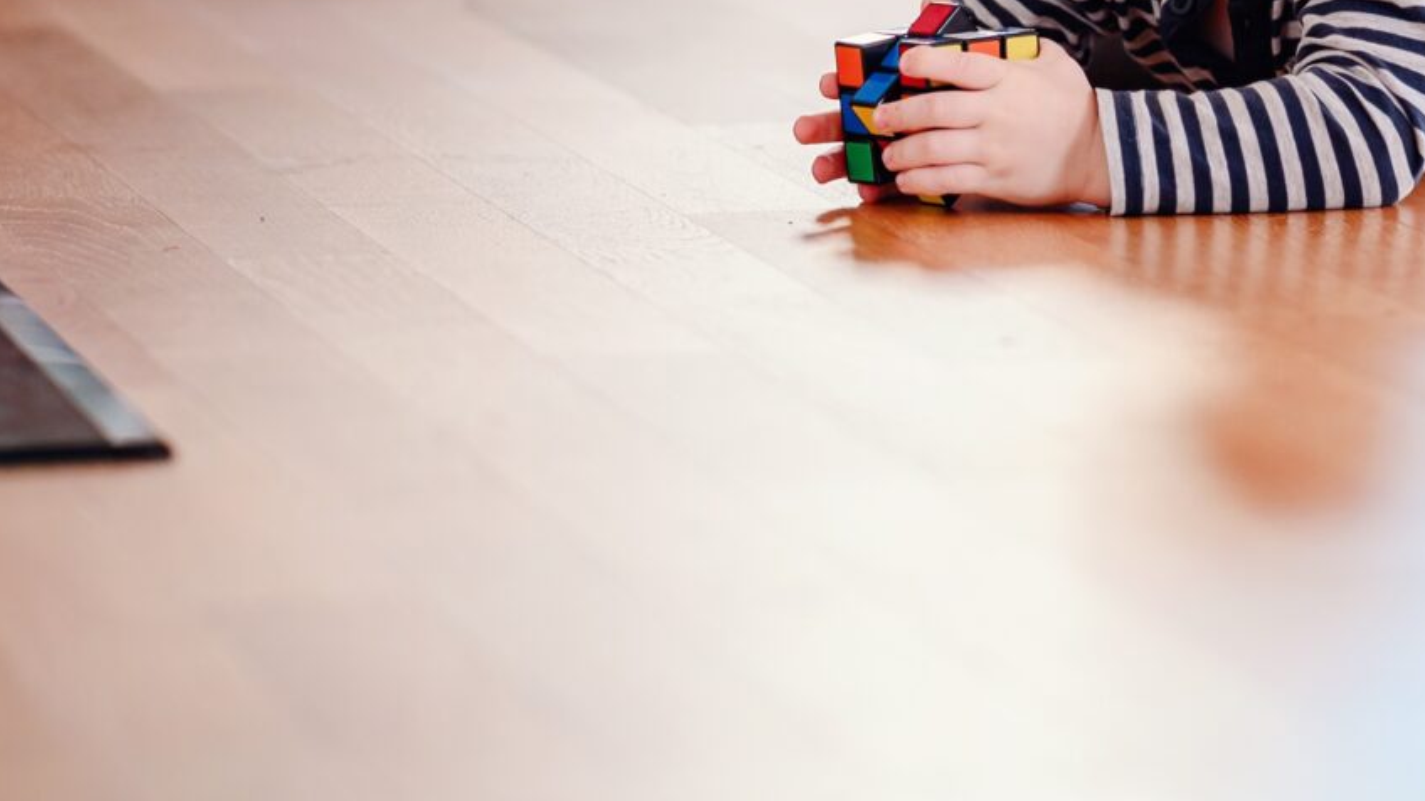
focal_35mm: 269
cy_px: -336
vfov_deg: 4.5
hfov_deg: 8.0
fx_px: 10162
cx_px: 1285
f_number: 1.8
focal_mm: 85
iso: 450
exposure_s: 1/250
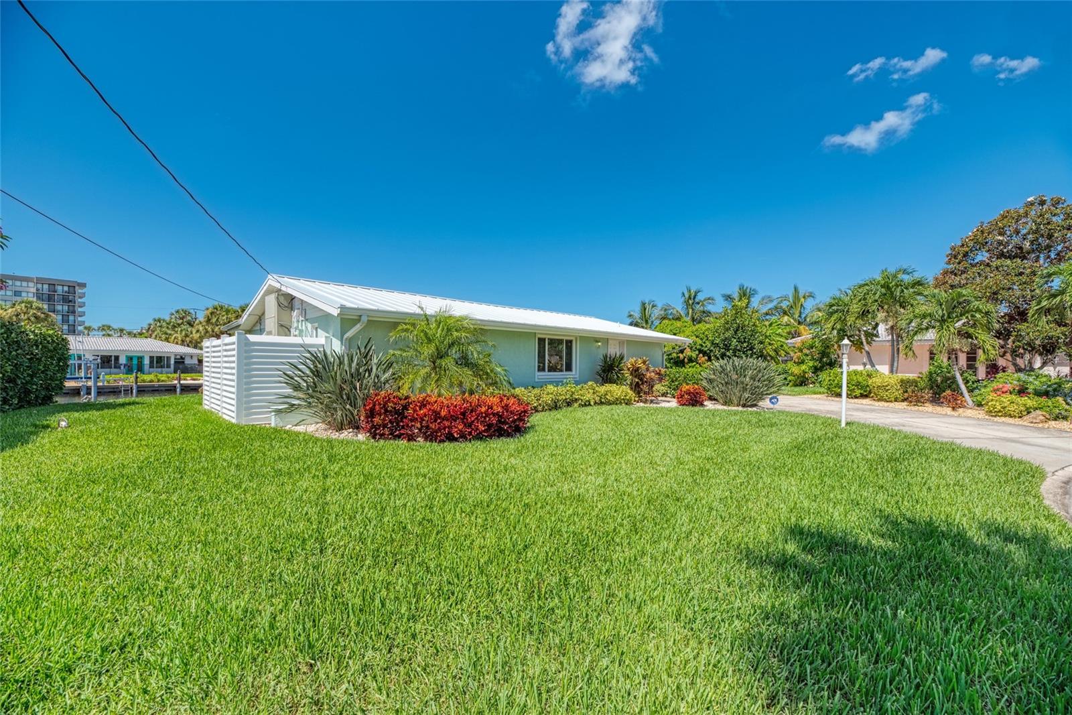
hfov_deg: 104.2
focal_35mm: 14
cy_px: 358
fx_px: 417
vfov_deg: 81.2
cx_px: 536
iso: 250
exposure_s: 1/200
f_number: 7.1
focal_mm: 14
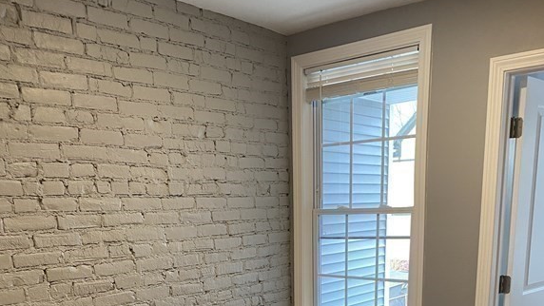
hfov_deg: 52.8
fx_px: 548
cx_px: 272
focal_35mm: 38
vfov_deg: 28.2
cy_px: 341
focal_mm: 4.25
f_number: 1.8
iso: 160
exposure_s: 1/60
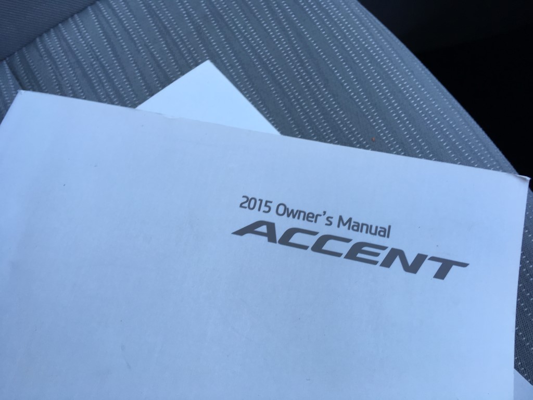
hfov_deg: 61.7
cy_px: 200
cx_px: 266
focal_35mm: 29
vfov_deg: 48.2
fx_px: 447
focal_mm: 4.15
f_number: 2.2
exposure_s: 1/120
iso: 32
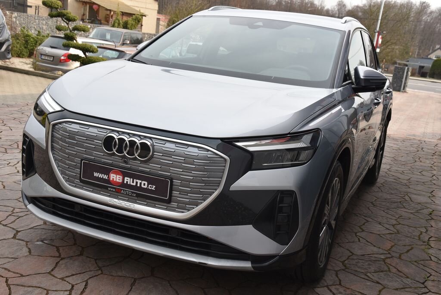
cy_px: 148
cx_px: 220
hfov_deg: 44.5
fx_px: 539
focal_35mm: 44
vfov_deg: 30.6
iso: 500
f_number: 9
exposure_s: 1/320
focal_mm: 44
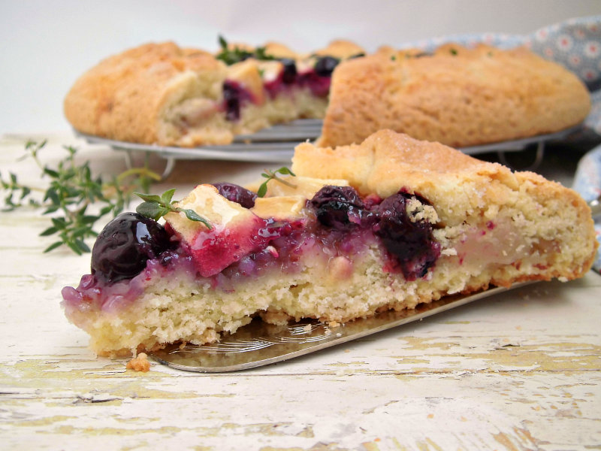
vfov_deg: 30.9
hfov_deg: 40.4
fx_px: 816
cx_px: 300
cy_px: 226
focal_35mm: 47
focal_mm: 8.3
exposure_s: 1/320
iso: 100
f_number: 3.4
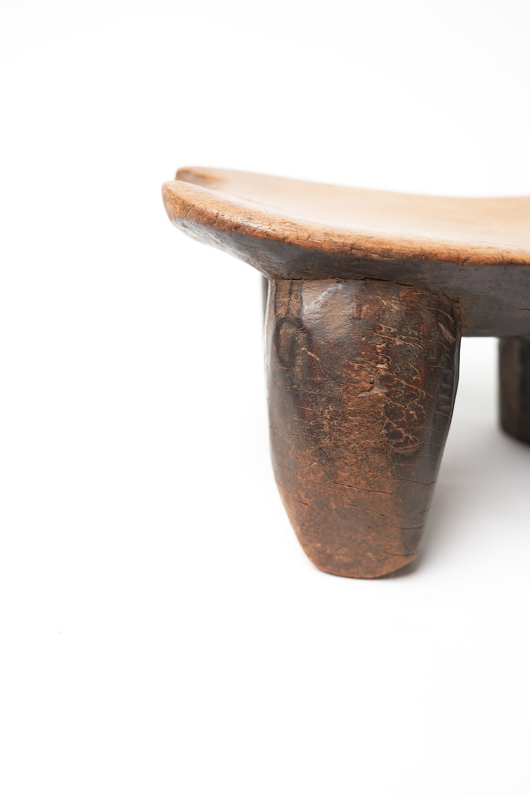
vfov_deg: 54.4
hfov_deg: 37.8
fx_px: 773
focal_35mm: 35
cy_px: 398
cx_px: 265
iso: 320
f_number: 3.2
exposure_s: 1/80
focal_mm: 35
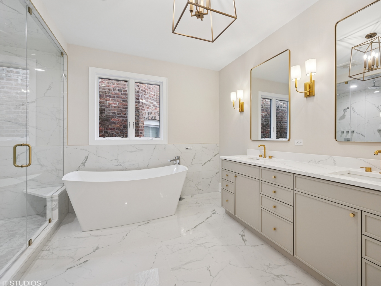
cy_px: 137
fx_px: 182
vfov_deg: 76.1
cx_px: 211
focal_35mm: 17
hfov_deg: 92.2
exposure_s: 1/8
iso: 200
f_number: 9.5
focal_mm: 14.5
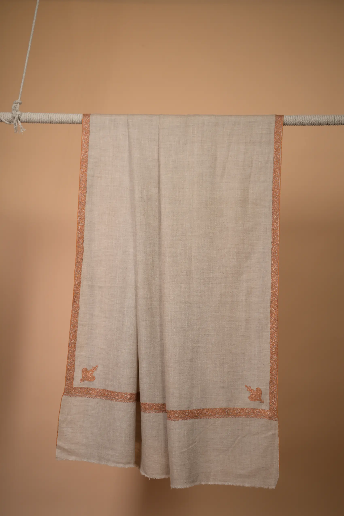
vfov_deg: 40.3
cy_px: 258
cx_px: 172
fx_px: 702
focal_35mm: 49
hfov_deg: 27.5
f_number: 4
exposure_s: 1/320
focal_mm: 49
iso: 125
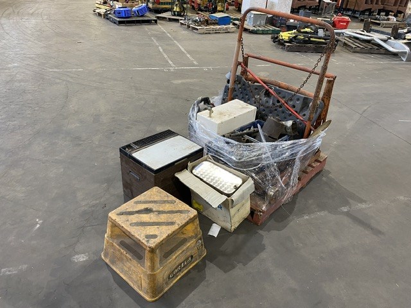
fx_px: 309
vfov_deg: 53.1
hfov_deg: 67.3
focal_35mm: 26
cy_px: 154
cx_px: 206
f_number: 1.8
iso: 160
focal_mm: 4.25
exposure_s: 1/50
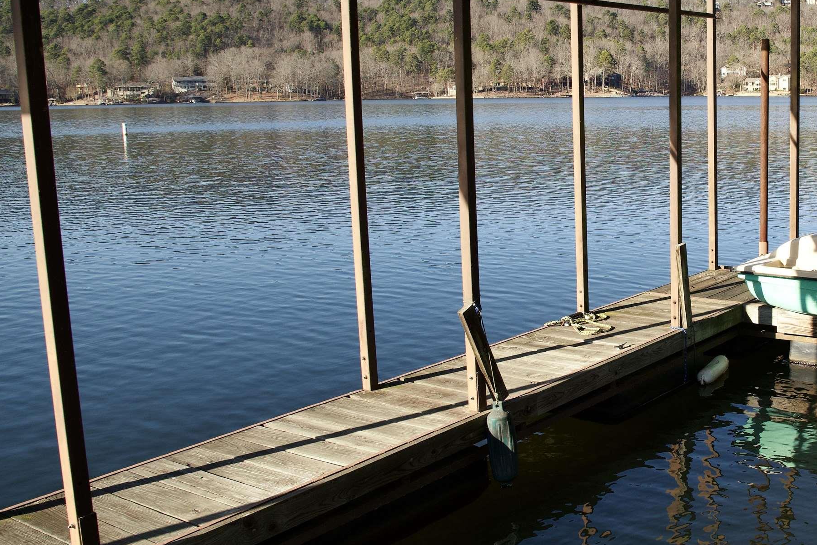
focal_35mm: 41
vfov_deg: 32.6
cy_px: 258
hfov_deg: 44.3
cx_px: 689
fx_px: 930
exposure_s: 1/500
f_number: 9
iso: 400
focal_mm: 16
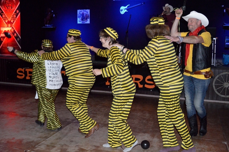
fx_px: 238
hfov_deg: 51.3
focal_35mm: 38
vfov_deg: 35.4
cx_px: 114
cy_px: 76
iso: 6400
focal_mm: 25
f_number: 8
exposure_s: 1/60
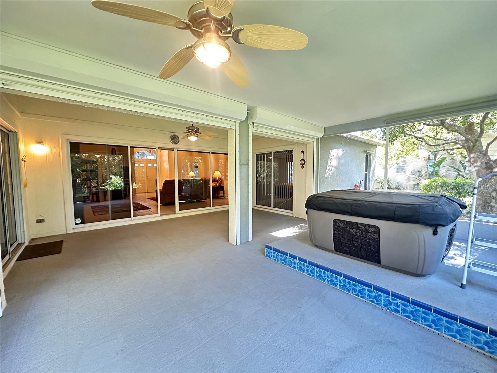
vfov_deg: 85.7
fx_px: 201
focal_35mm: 14
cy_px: 186
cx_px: 248
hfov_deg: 102.1
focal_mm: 2.22
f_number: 2.2
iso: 640
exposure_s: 1/60
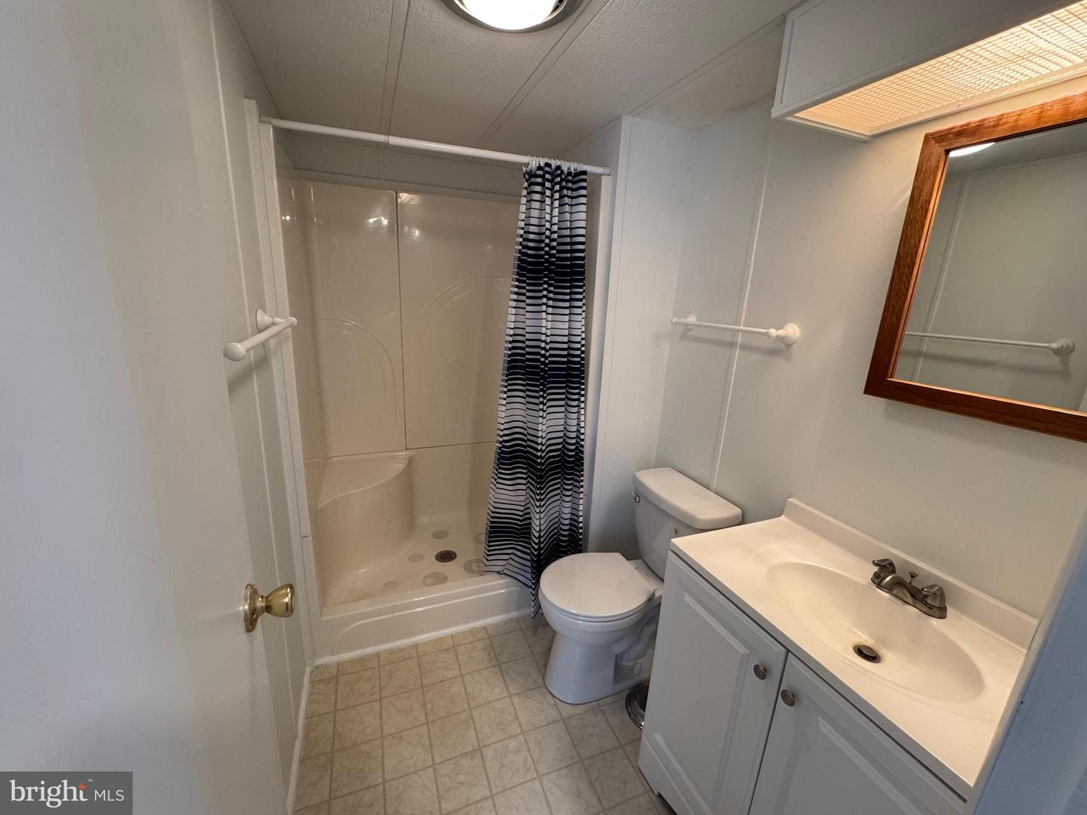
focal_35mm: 14
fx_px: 440
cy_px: 408
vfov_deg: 85.7
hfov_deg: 102.1
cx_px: 544
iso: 200
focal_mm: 2.22
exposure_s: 1/60
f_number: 2.2
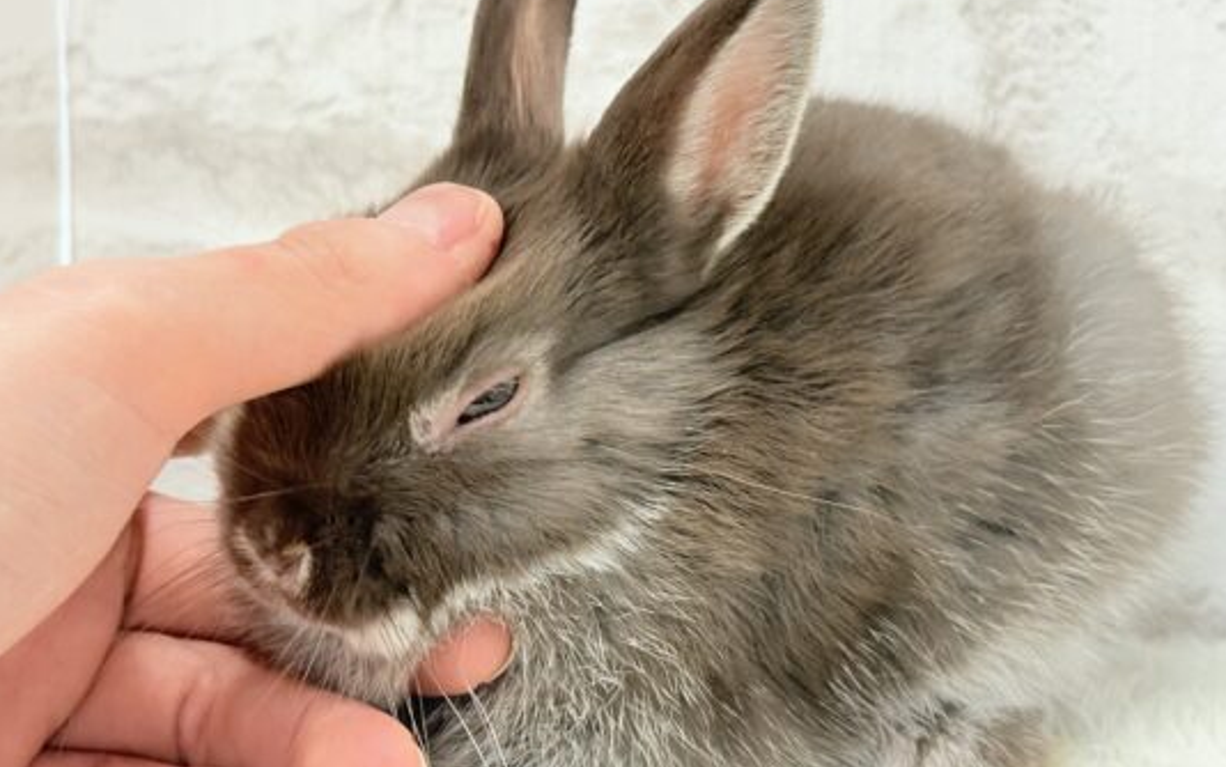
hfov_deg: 31.0
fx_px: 2206
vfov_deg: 19.7
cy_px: 294
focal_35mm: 66
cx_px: 675
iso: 64
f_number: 1.6
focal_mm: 5.96
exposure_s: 1/50
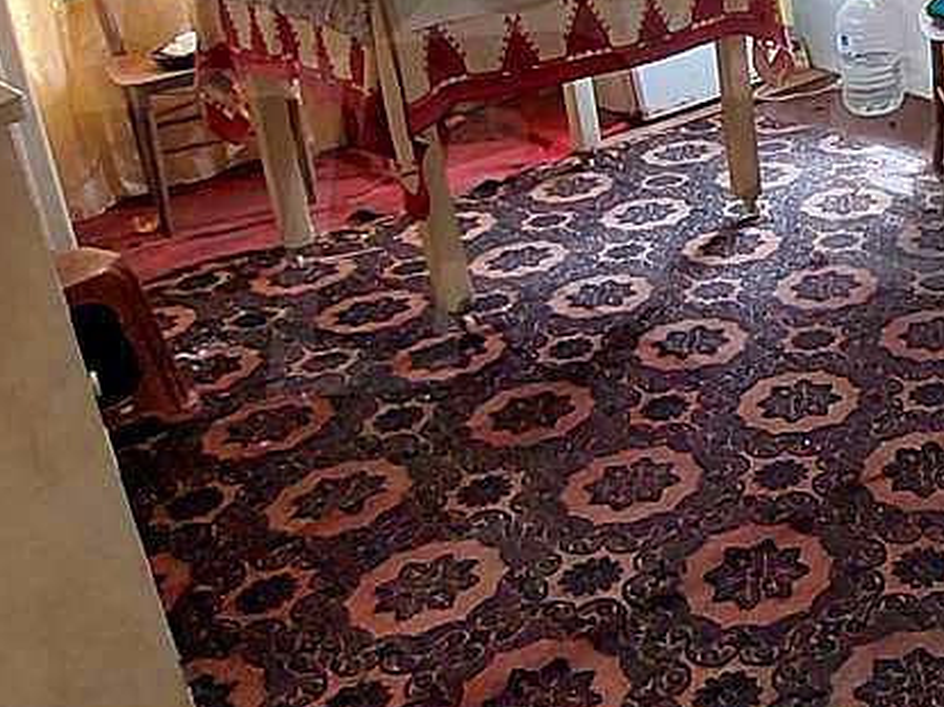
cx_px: 1208
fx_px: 1281
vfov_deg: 29.1
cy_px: 19
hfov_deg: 31.7
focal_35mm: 47
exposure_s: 1/50
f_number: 2.2
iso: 160
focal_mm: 1.74
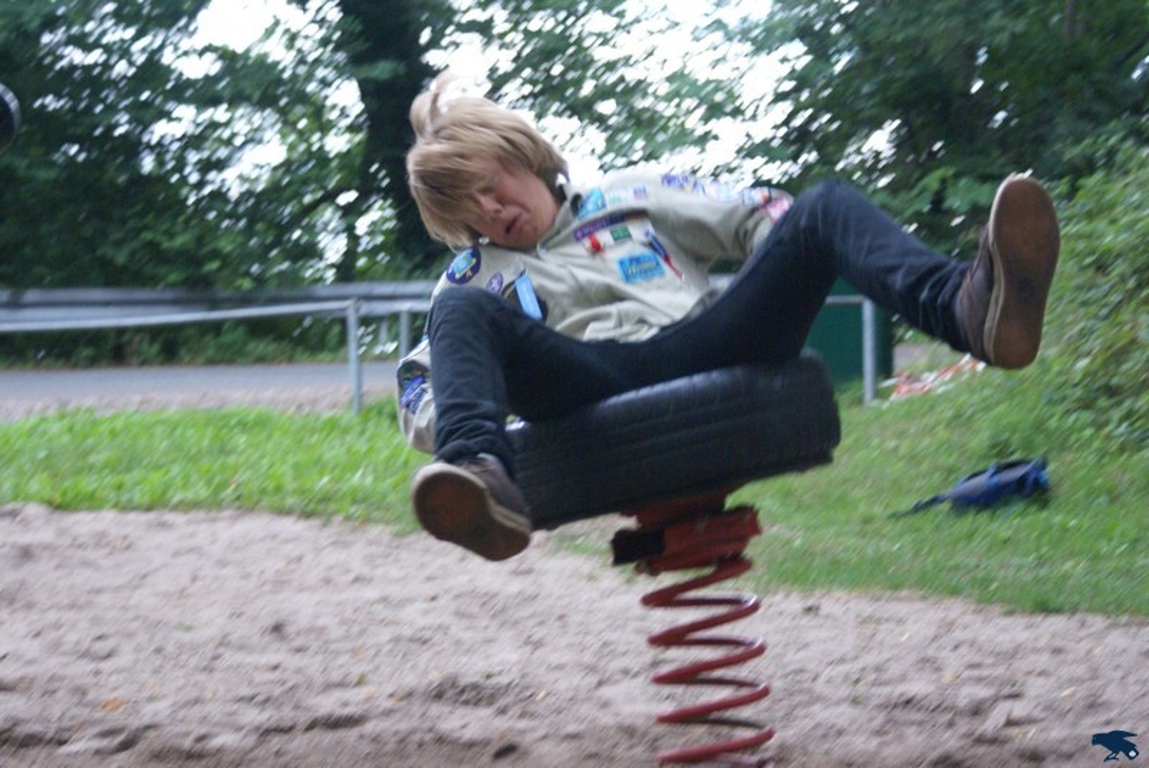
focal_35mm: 90
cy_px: 384
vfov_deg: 15.2
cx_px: 574
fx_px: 2875
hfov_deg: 22.6
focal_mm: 60
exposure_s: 1/125
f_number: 5.6
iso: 800
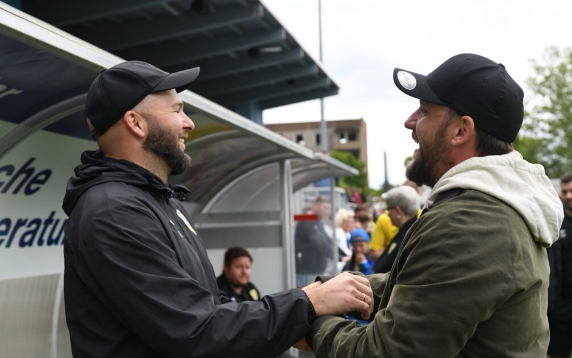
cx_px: 287
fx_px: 904
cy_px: 184
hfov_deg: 35.1
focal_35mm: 58
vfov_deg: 22.4
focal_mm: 56
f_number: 5
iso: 1250
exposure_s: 1/1600
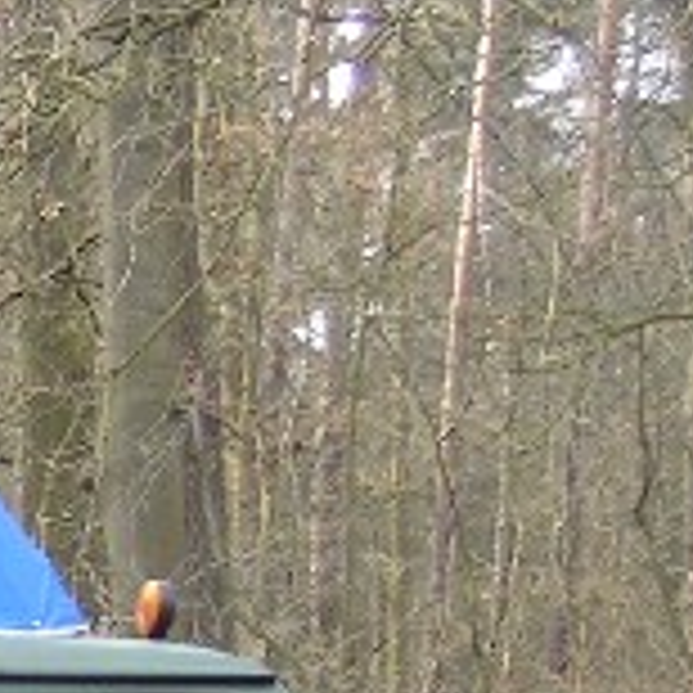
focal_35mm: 202
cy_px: 891
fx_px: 4575
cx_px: -680
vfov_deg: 8.5
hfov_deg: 8.3
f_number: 3.5
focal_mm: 8.6
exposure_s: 1/79.4
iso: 57
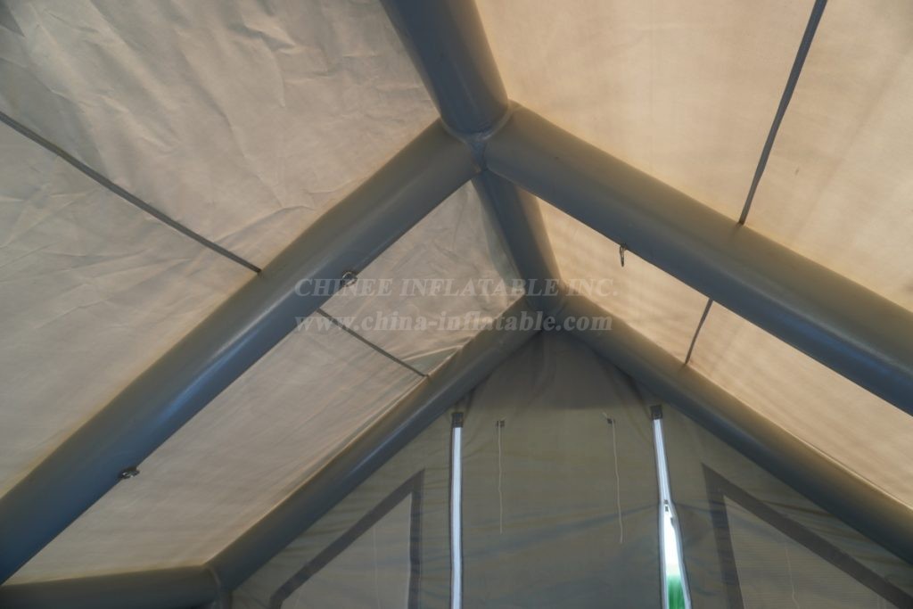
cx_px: 456
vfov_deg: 53.1
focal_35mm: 24
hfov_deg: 73.7
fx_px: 609
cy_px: 304
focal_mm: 16
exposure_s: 1/160
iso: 125
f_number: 4
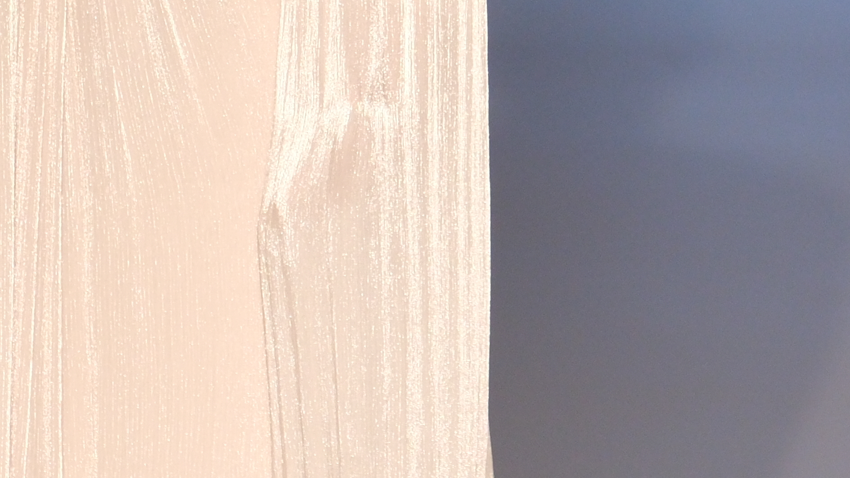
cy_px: -647
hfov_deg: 4.2
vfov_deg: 2.3
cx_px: 701
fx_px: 11676
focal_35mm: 518
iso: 1000
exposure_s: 1/400
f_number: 2.8
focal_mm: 80.4
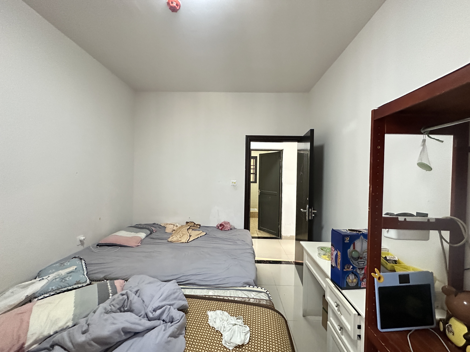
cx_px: 235
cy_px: 176
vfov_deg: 85.7
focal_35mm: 14
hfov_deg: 102.1
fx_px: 190
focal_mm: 2.22
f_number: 2.2
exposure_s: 1/50
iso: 640
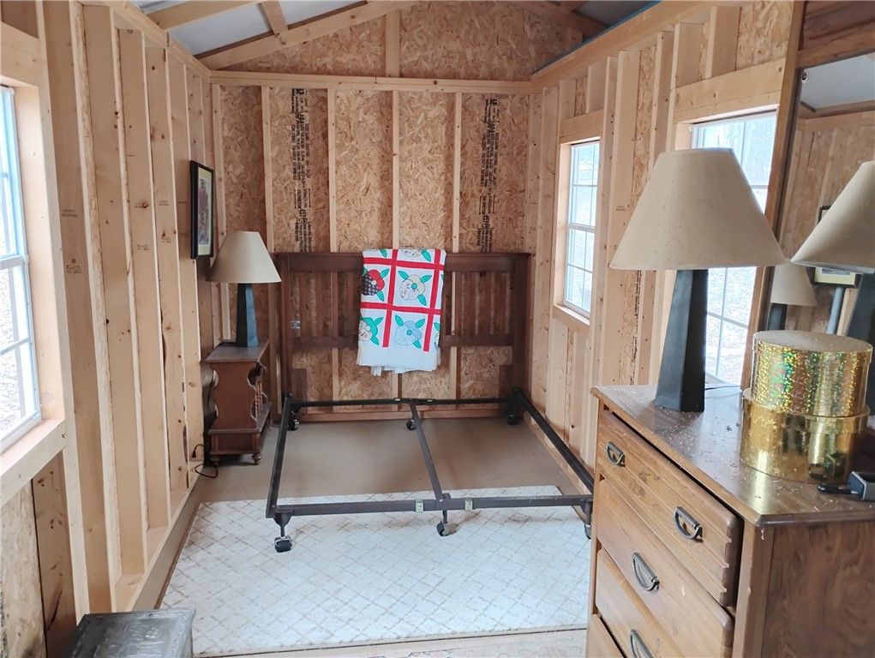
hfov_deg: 63.4
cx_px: 438
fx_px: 709
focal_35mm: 28
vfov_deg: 49.8
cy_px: 329
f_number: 1.8
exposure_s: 1/30
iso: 972
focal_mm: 4.26
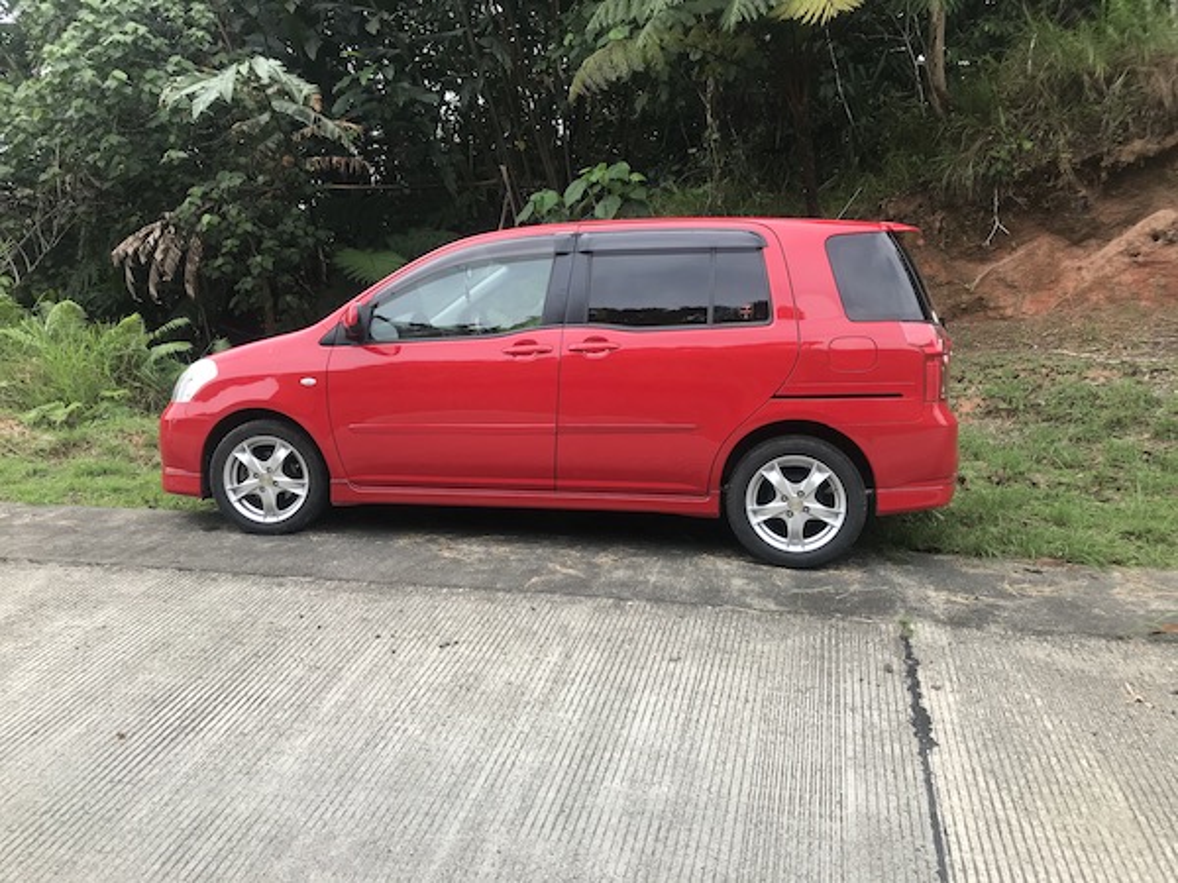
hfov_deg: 63.4
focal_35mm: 28
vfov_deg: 49.7
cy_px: 442
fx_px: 953
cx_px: 589
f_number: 1.8
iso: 20
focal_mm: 3.99
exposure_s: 1/704
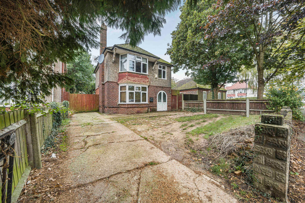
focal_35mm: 13
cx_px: 152
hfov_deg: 108.3
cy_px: 102
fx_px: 110
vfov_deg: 85.4
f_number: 9
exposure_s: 1/60
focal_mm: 13
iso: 320
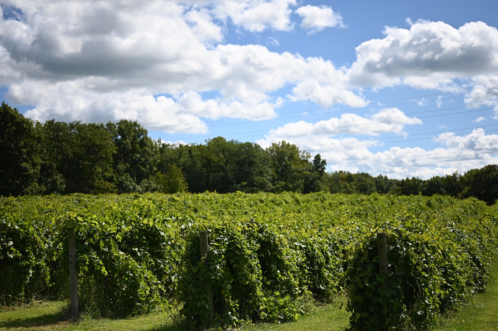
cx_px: 249
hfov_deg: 39.6
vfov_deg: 26.9
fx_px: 691
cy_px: 166
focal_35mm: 50
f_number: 1.8
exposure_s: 1/8000
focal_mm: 50
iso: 100
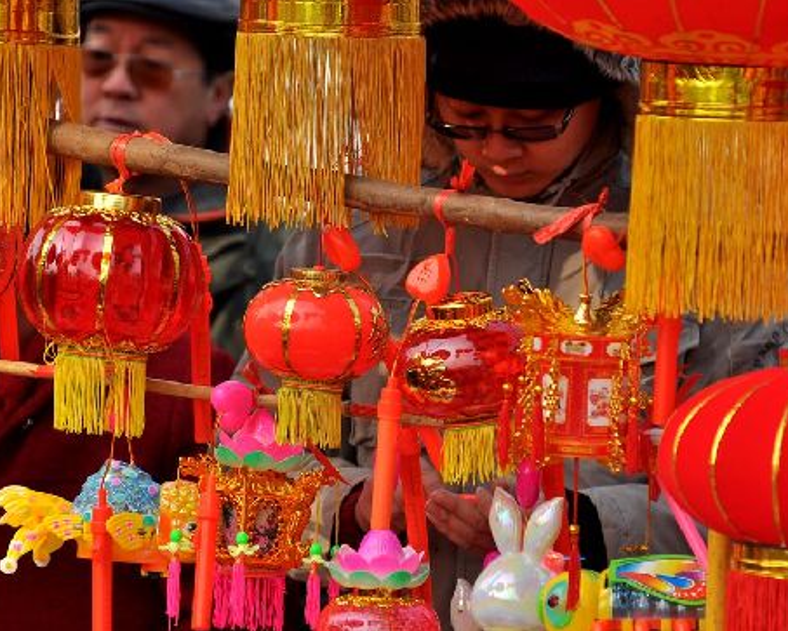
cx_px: 346
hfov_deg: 5.7
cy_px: 316
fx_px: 7958
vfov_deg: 4.5
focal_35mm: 341
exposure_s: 1/1250
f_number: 4.5
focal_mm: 200
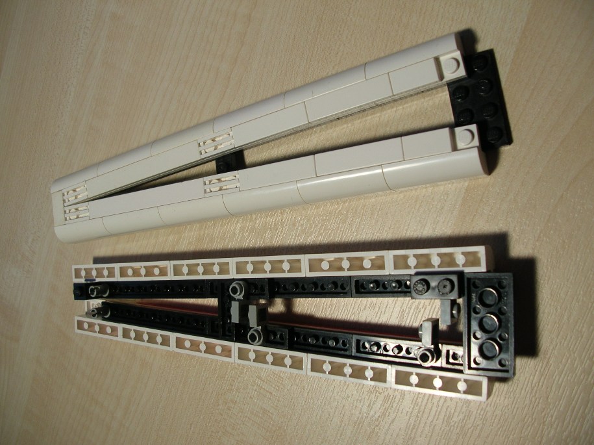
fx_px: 600
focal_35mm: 35
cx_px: 297
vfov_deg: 40.7
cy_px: 222
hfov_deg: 52.7
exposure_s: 1/373
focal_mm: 5.8
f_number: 2.8
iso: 50
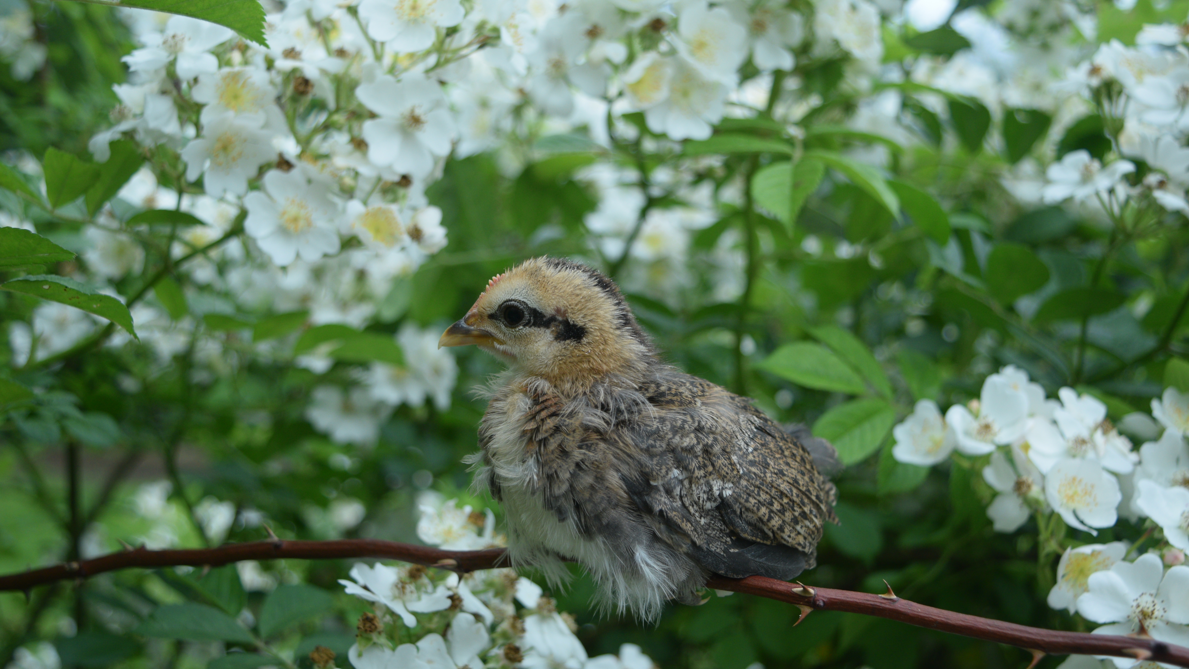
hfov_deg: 44.1
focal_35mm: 47
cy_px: 379
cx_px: 585
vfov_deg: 25.7
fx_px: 1467
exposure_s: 1/100
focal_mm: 29
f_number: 5
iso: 400
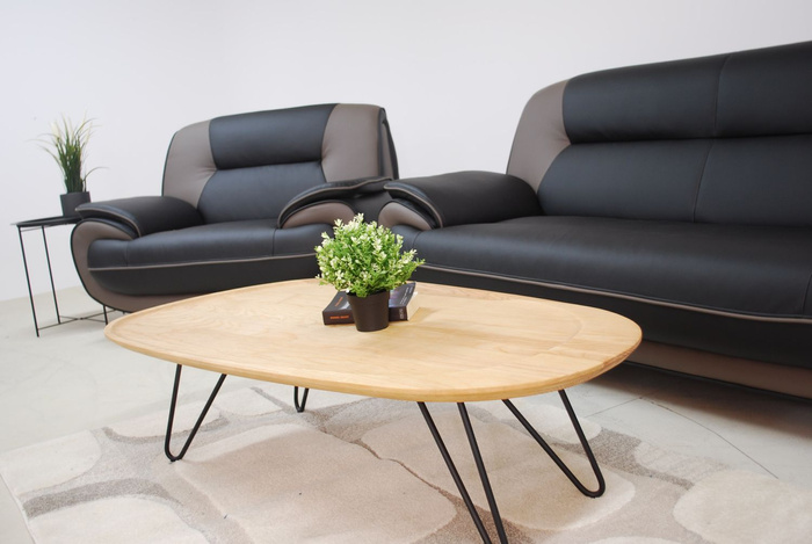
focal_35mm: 36
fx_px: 813
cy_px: 272
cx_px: 406
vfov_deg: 37.0
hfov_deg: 53.1
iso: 200
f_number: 4.2
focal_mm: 24
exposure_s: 1/10
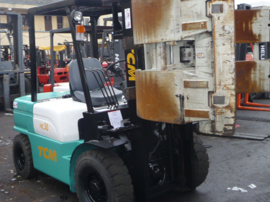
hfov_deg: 42.1
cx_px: 132
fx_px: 351
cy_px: 101
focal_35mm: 45
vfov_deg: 32.2
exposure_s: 1/30
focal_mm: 4.7
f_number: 3.3
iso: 125
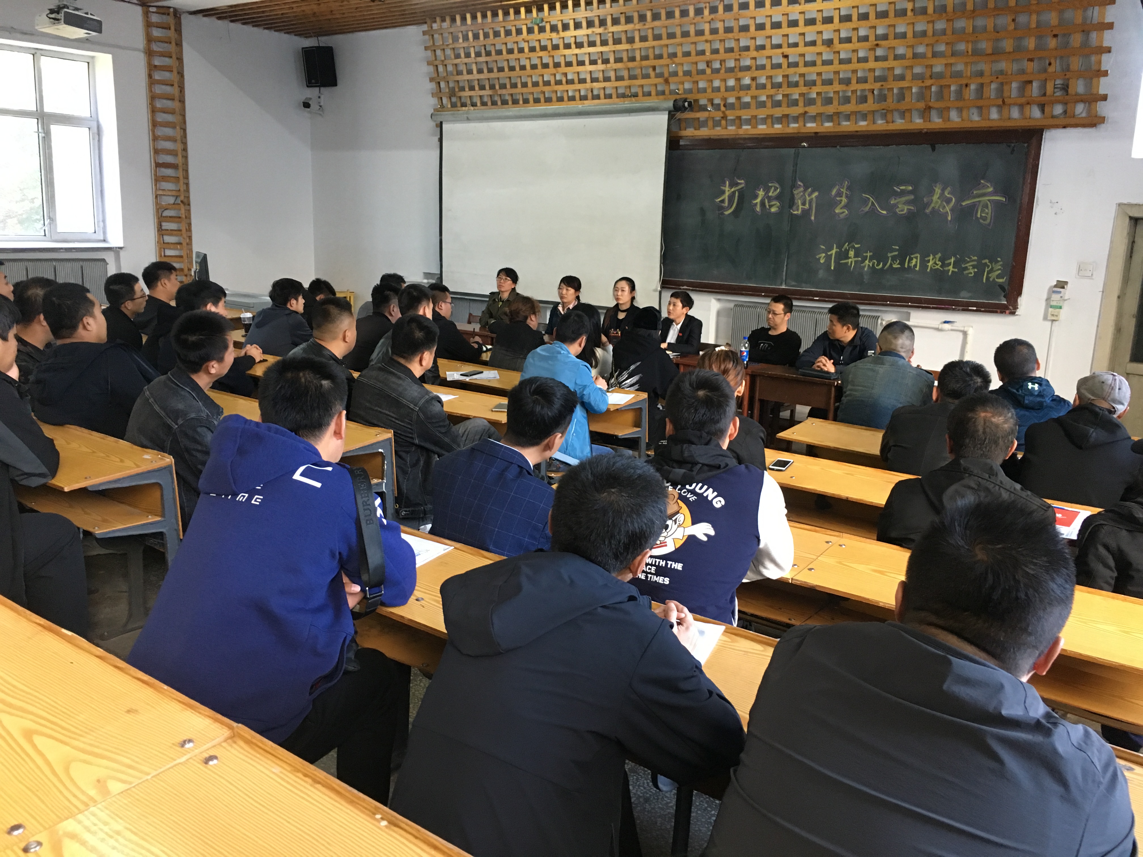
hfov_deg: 61.7
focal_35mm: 29
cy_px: 428
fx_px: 958
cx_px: 572
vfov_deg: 48.2
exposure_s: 1/33
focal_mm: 4.15
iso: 200
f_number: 2.2
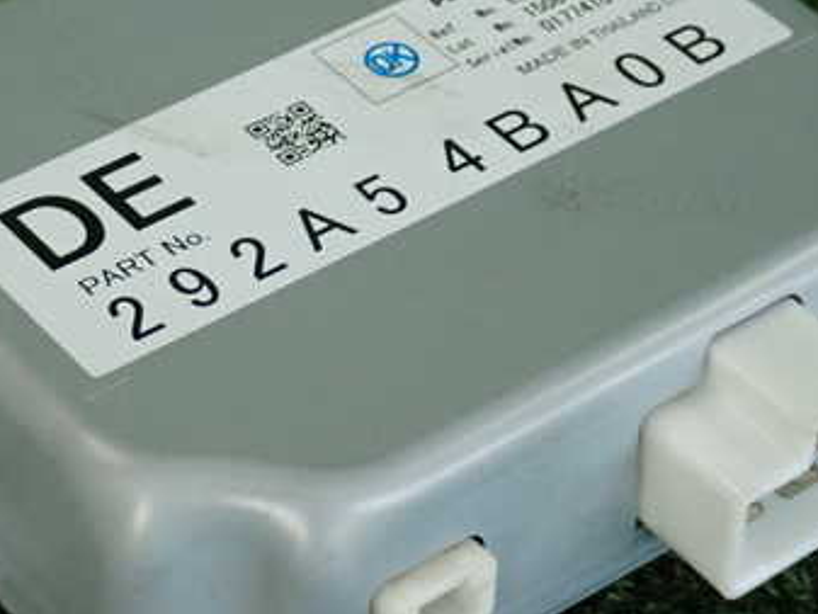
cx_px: 318
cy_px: 272
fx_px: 3239
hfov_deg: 14.4
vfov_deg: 10.8
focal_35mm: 137
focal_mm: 13.65
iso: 800
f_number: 4.1
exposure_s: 1/125
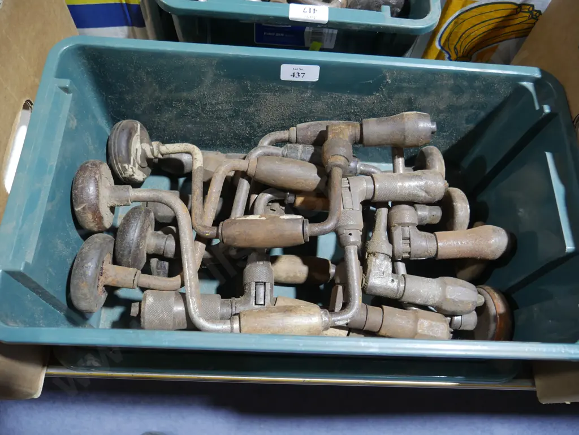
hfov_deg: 63.4
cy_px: 218
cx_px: 290
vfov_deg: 49.8
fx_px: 469
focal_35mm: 28
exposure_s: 1/60
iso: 640
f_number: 3.5
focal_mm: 14
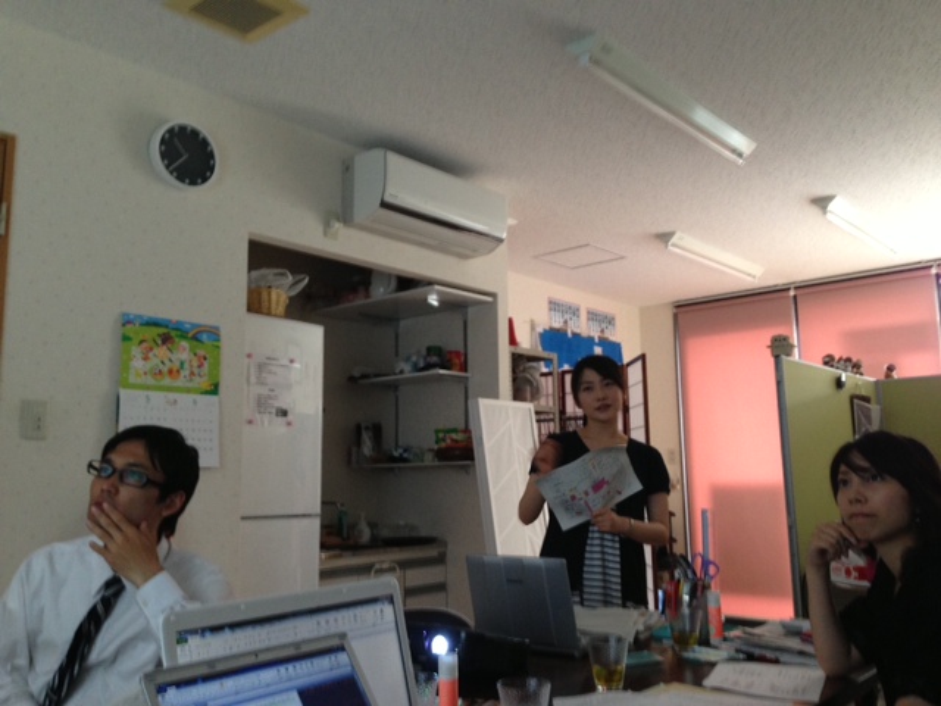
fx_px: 897
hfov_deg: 55.4
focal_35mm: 33
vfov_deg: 42.9
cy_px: 353
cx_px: 470
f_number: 2.4
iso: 125
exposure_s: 1/20
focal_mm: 4.13
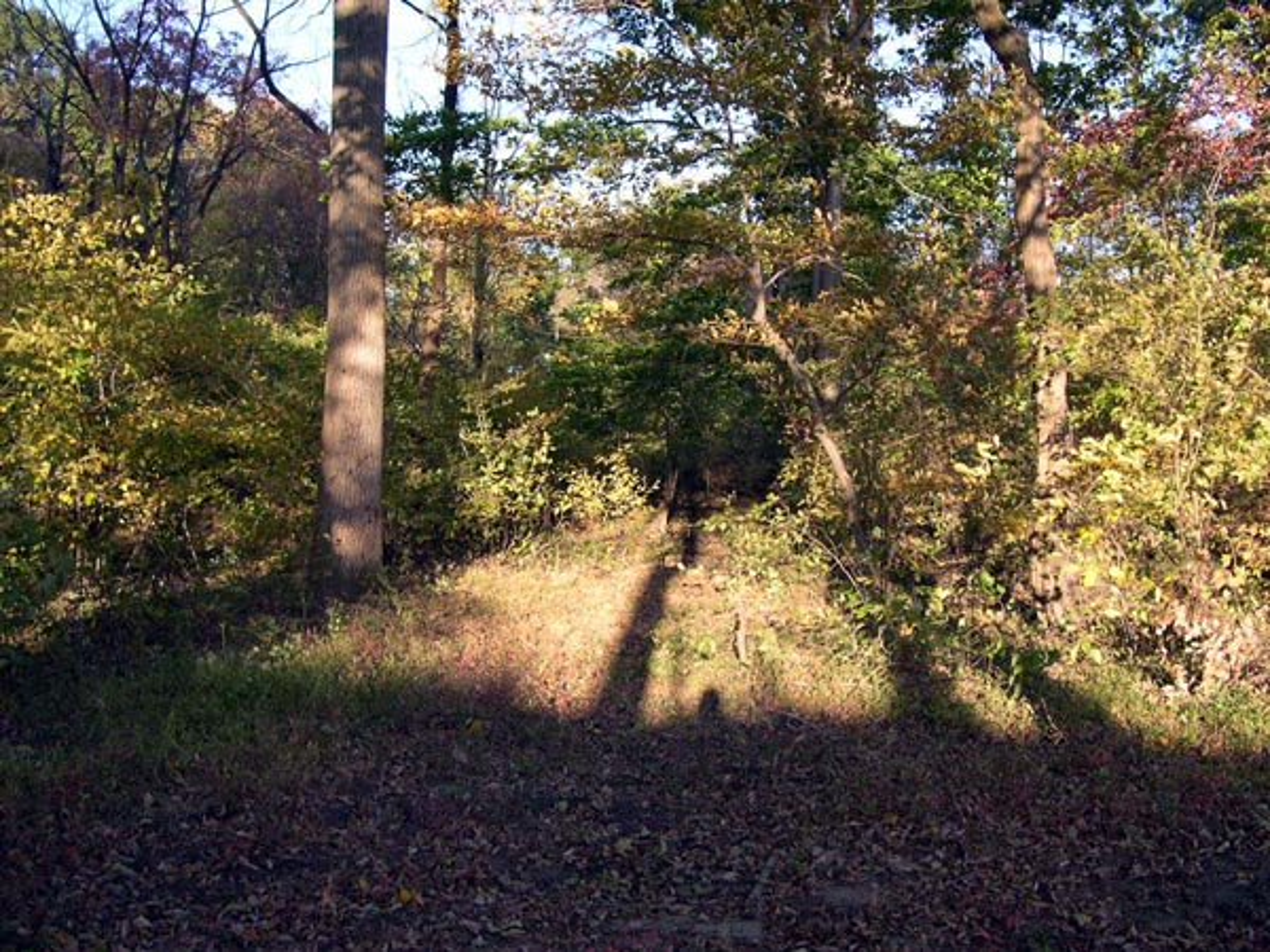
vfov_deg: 37.7
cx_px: 635
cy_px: 476
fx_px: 1394
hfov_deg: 49.0
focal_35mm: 38
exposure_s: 1/192
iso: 100
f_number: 2.8
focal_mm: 8
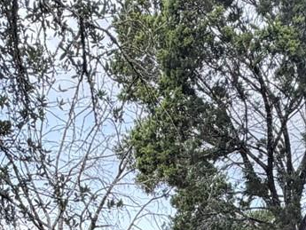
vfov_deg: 14.4
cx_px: 155
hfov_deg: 23.6
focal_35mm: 83
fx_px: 734
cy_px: 480
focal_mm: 2.22
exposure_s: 1/390
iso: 50
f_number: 2.2
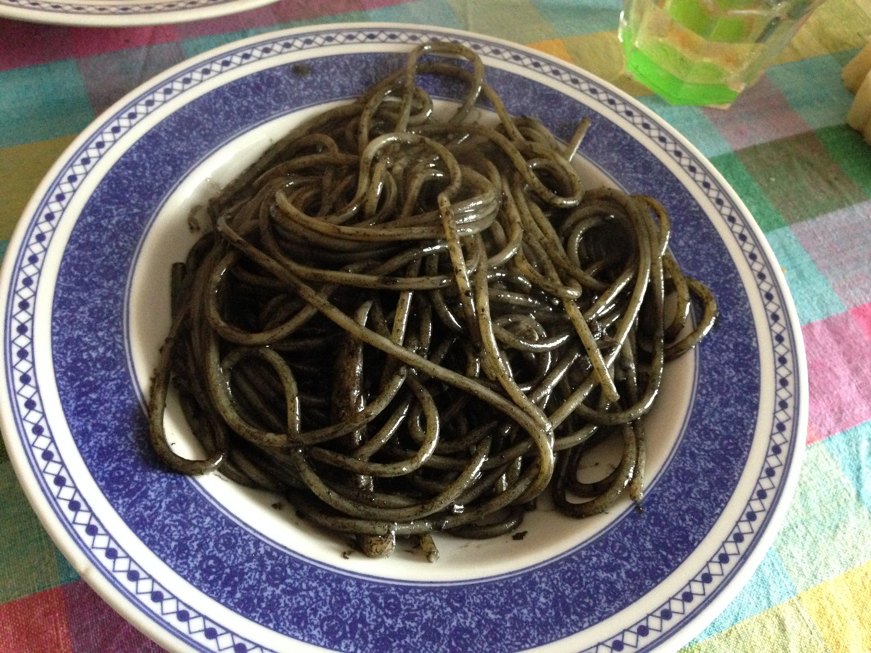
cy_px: 326
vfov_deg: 42.9
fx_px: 830
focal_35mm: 33
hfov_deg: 55.4
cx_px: 436
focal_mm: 4.12
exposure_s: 1/15
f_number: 2.4
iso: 500
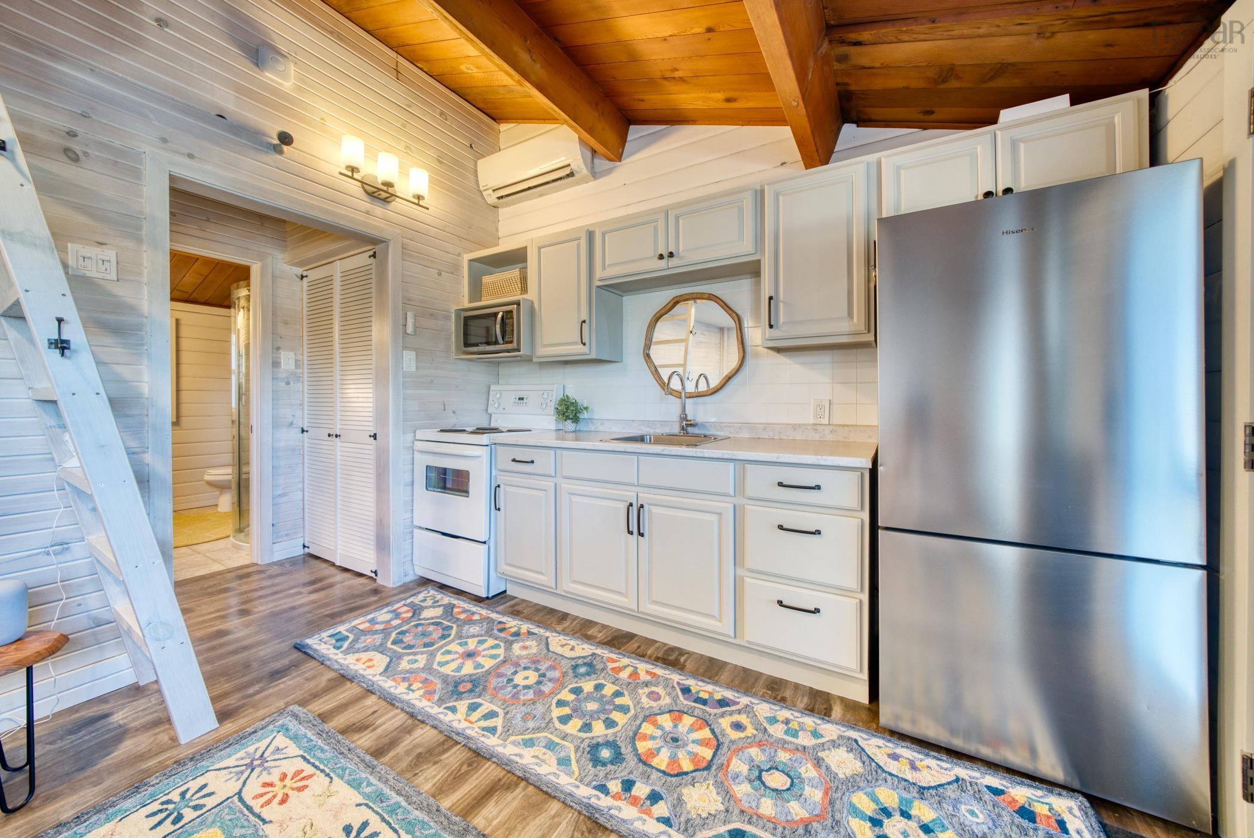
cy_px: 419
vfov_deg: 90.1
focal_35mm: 12
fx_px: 418
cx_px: 627
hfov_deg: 112.6
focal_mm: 12
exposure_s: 1/80
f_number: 5.6
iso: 2500
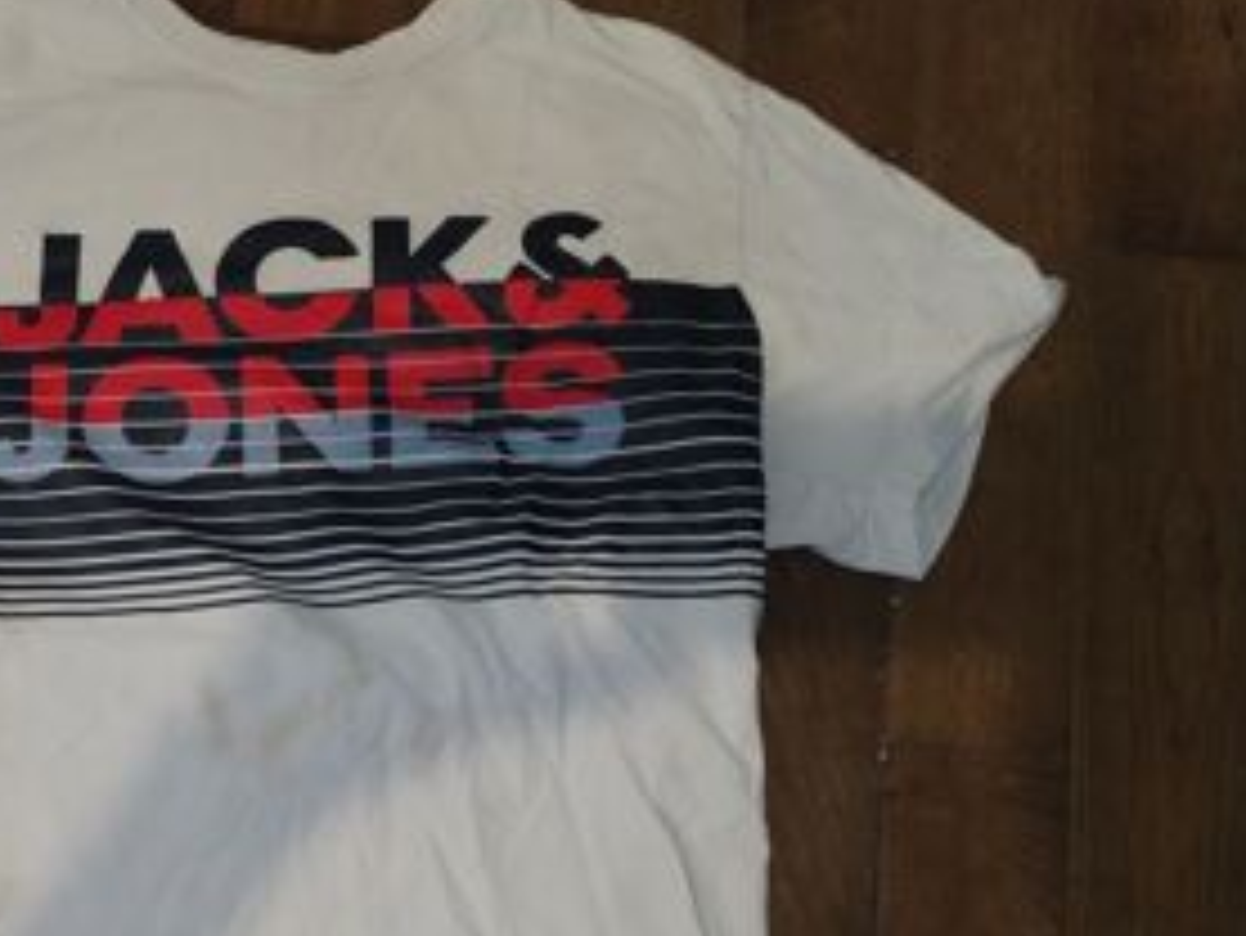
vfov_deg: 31.6
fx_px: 1620
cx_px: 193
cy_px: 706
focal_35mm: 45
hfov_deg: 39.8
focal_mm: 4.75
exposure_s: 1/25
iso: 1227
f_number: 1.8
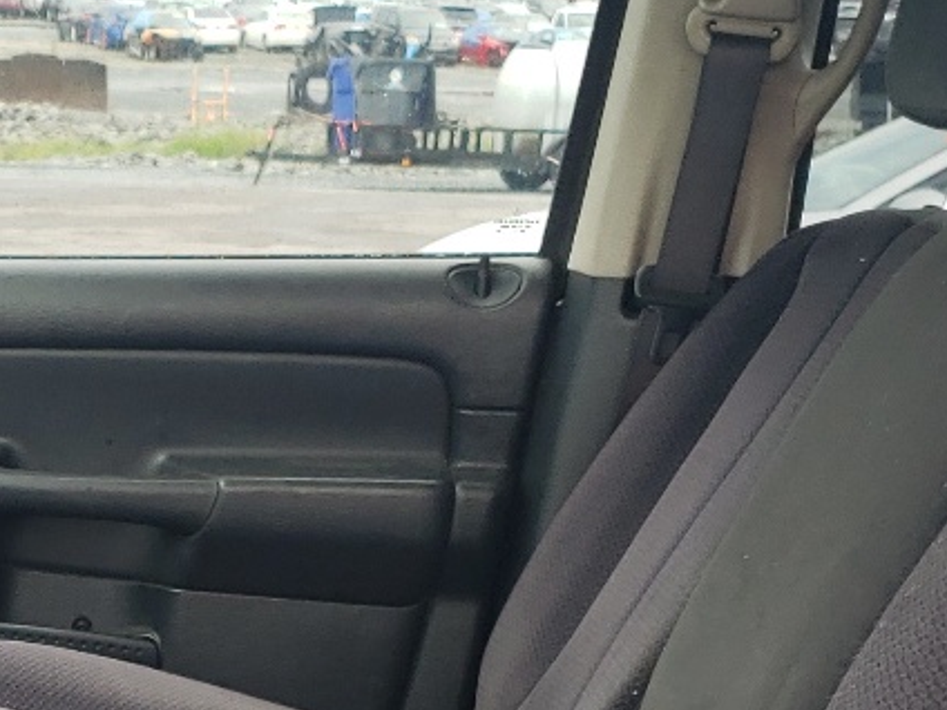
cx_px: -76
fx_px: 2681
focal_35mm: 98
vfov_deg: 14.7
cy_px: 781
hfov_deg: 19.3
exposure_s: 1/192
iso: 50
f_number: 1.5
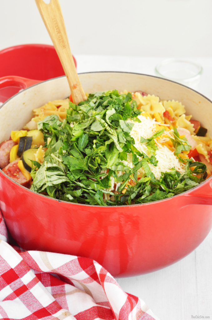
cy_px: 160
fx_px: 664
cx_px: 106
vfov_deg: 27.0
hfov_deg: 18.1
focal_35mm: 75
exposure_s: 1/50
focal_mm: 50
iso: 320
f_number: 5.6
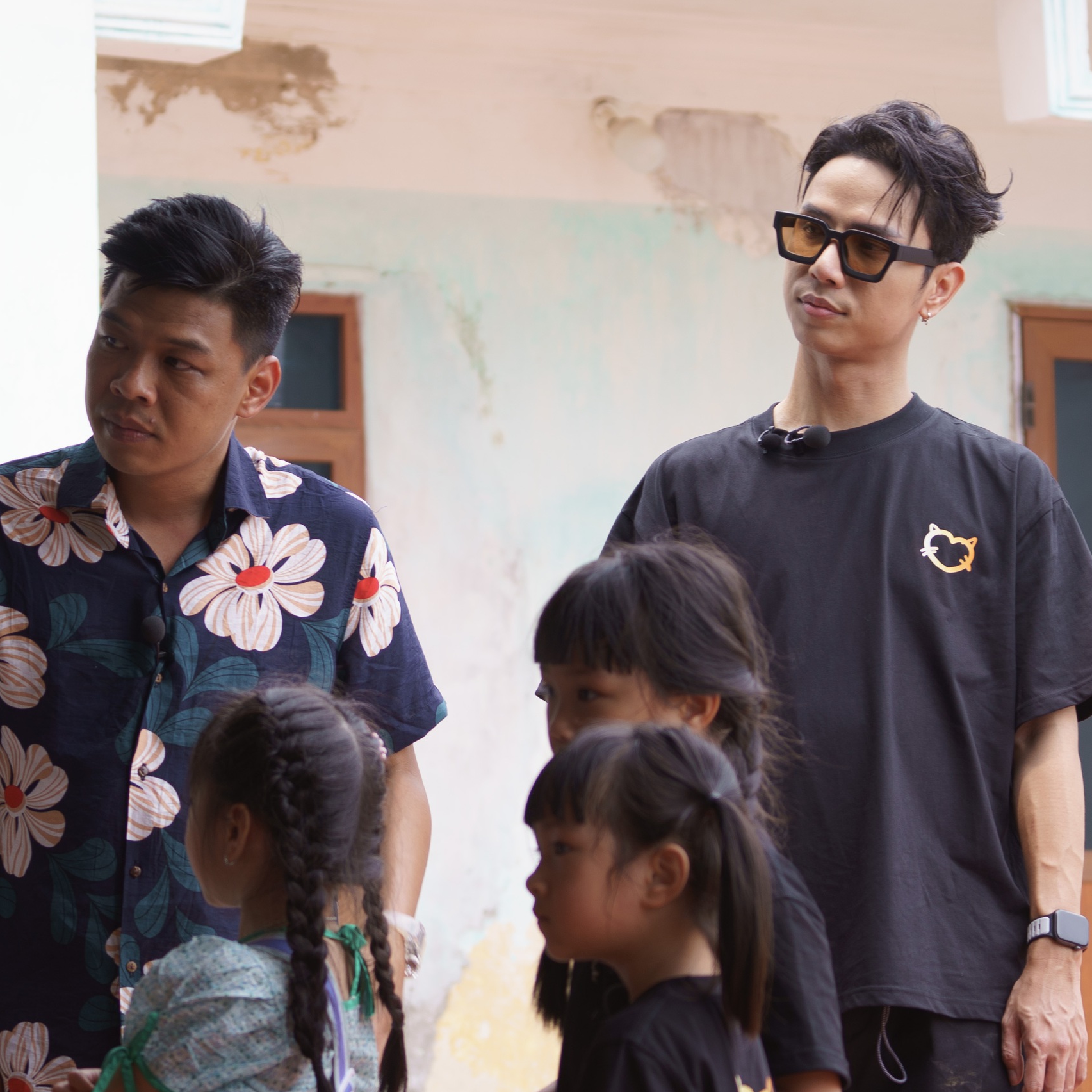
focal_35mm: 134
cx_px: 428
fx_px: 4783
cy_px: 546
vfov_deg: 13.0
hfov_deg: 13.0
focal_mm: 70
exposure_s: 1/125
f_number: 4
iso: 100
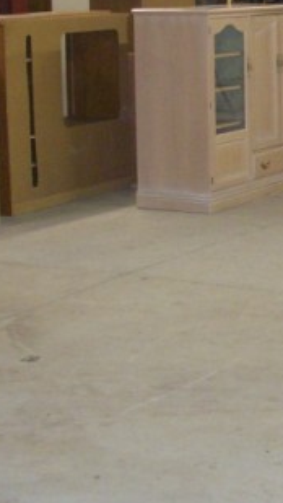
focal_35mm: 103
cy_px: 138
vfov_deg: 20.6
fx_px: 1373
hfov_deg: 11.5
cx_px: 372
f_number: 2.8
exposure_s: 1/60
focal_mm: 7.9
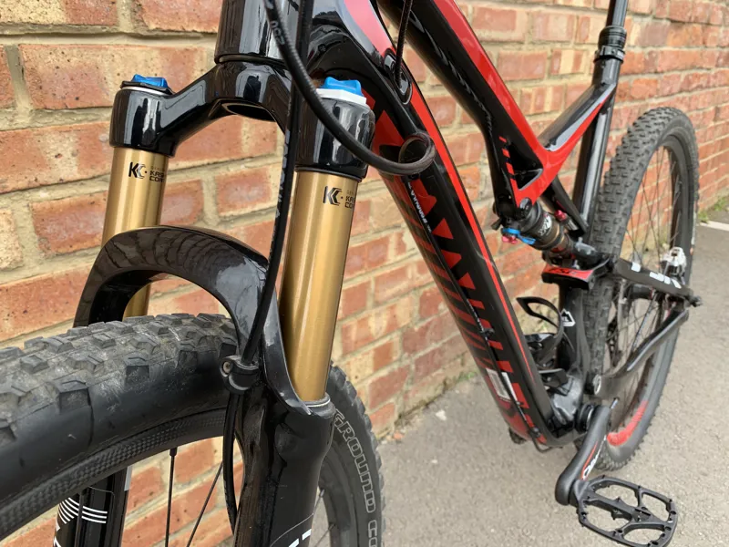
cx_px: 364
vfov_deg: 53.1
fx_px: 548
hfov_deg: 67.3
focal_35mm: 26
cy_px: 274
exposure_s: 1/241
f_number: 1.8
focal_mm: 4.25
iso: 25
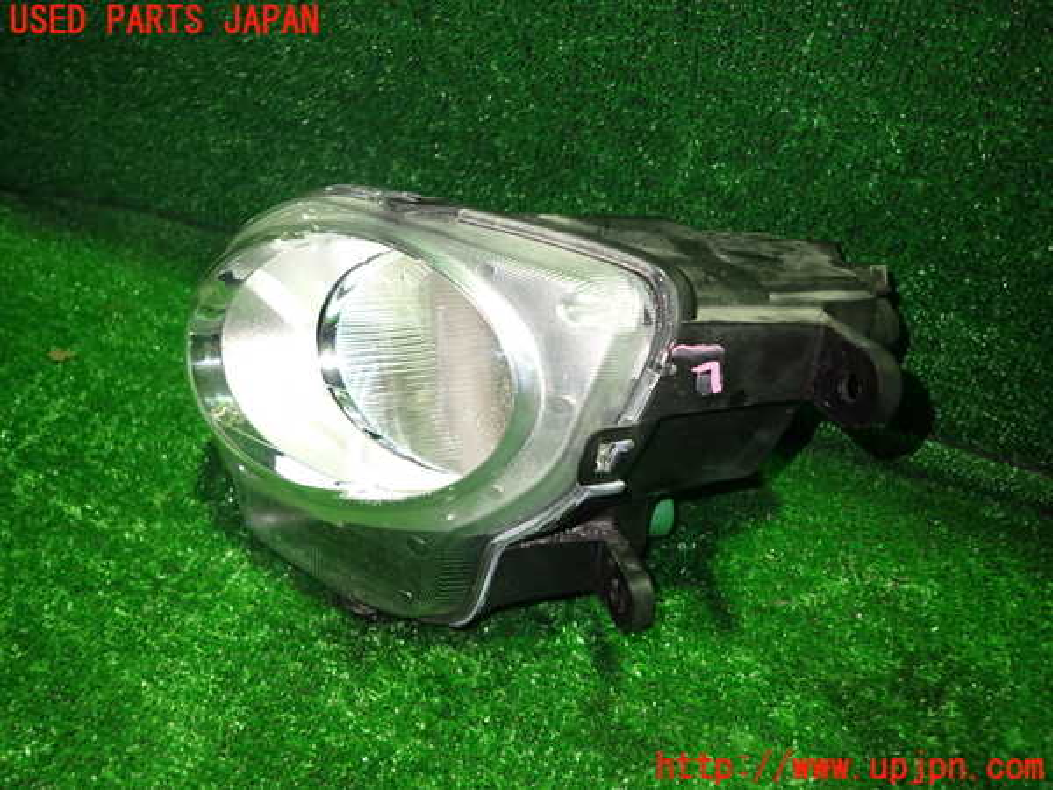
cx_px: 526
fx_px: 760
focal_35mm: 25
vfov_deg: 54.9
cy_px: 395
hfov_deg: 69.4
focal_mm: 4.5
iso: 500
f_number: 2
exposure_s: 1/30
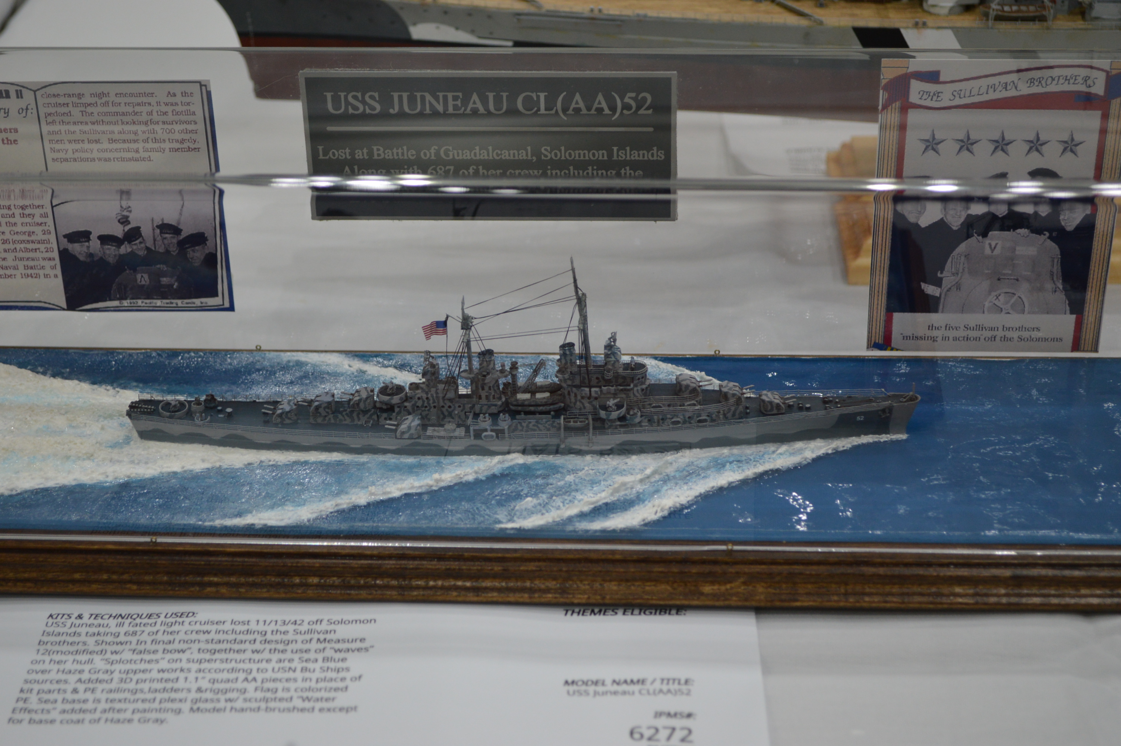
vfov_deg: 22.6
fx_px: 1867
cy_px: 373
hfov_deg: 33.4
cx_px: 560
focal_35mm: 60
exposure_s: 1/60
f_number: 5.3
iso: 560
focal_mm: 40
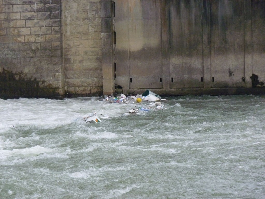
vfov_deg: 6.2
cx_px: 132
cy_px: 100
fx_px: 1837
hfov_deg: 8.2
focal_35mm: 240
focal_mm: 42.6
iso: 800
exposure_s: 1/125
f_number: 3.7
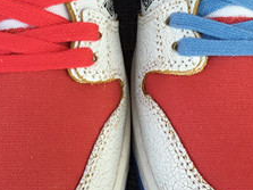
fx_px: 913
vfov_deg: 11.6
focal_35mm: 125
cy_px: -38
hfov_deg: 15.8
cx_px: 141
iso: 25
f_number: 2.4
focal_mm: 3.3
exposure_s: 1/205
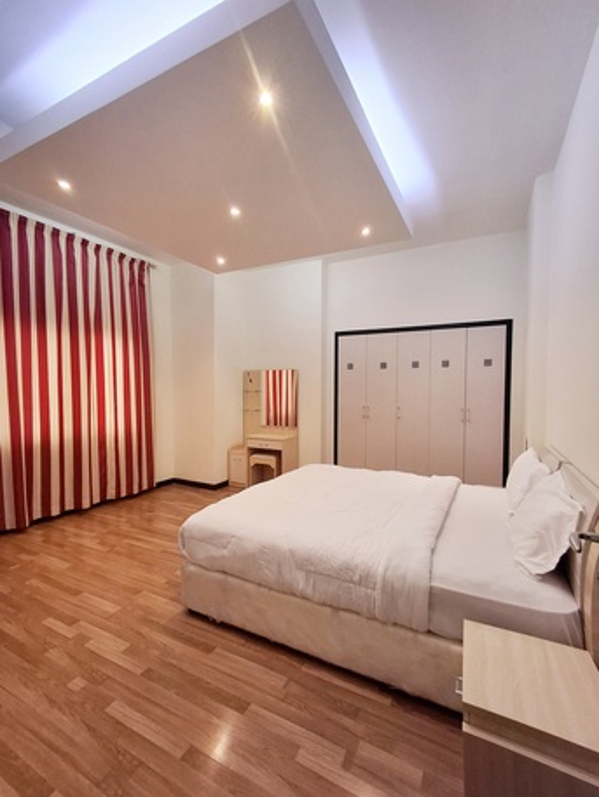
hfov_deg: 78.1
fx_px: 369
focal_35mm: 16
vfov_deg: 94.5
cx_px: 300
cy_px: 398
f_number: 2.2
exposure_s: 1/50
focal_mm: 1.64
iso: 100
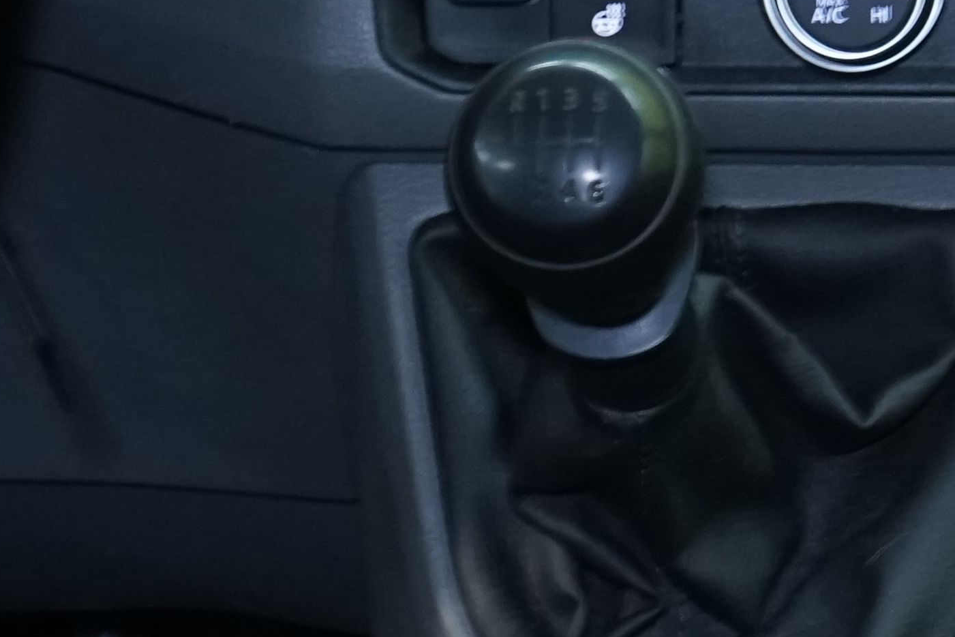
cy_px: 29
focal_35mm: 197
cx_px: 1119
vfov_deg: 7.0
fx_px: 5226
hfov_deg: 10.3
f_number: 8
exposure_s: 1/10
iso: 1600
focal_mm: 46
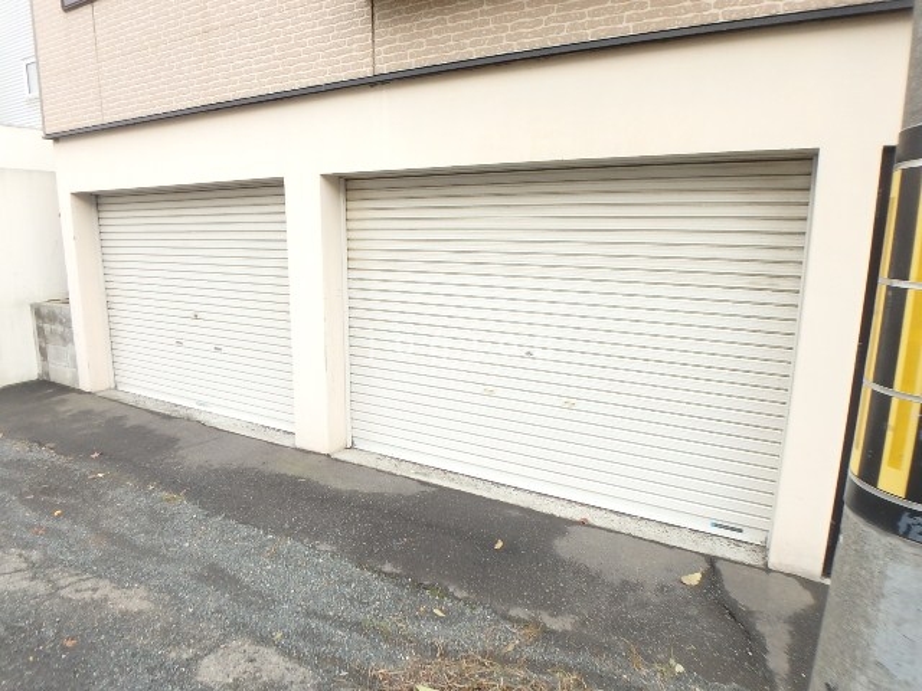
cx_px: 461
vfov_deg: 63.4
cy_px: 346
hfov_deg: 79.0
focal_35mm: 21
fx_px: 559
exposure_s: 1/80
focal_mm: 3.7
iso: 125
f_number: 3.5
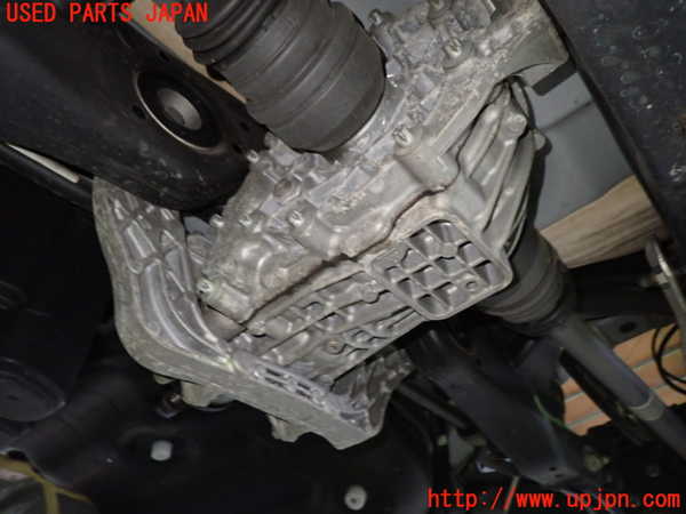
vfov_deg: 54.9
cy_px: 257
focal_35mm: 25
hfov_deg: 69.4
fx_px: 495
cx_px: 343
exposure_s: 1/30
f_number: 2
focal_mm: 4.5
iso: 800
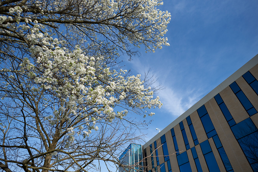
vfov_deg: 62.0
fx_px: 143
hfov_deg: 83.9
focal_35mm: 20
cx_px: 129
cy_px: 86
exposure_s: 1/3200
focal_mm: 20
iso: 100
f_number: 2.5
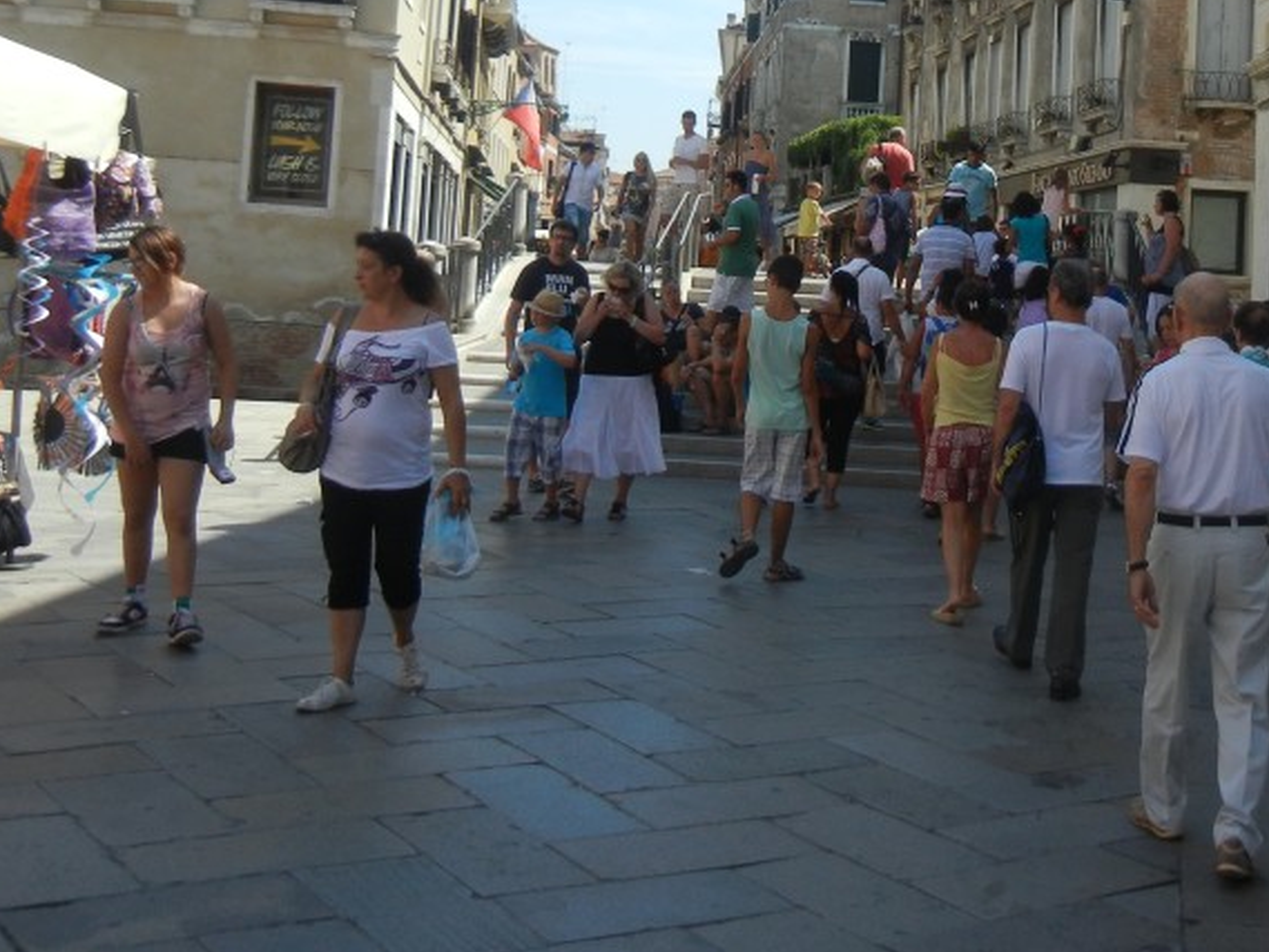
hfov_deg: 34.9
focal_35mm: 54
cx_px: 921
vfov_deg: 26.3
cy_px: 132
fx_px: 1980
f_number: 7
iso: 160
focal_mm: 5.4
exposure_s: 1/276
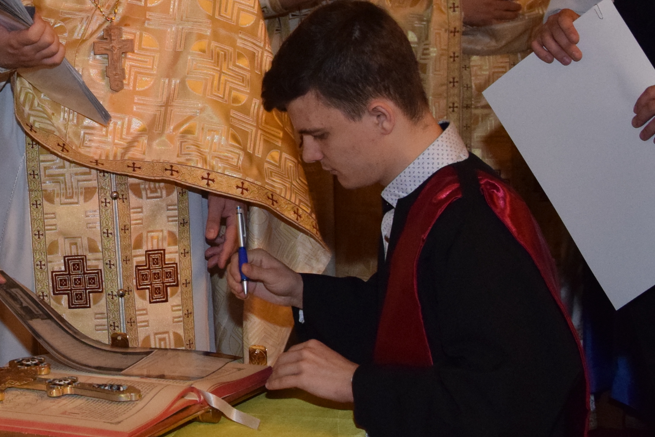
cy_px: -31
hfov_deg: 17.9
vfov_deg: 12.1
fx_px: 2038
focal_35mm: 112
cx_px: 15
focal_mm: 28
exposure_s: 1/60
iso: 1600
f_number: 4
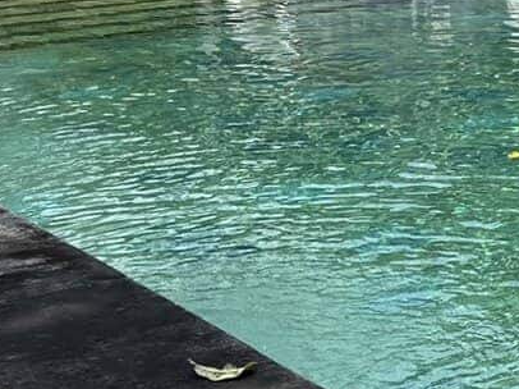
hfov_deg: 14.2
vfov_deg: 11.9
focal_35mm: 123
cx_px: 932
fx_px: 1843
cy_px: 33
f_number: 1.6
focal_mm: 5.1
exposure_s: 1/2755
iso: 50
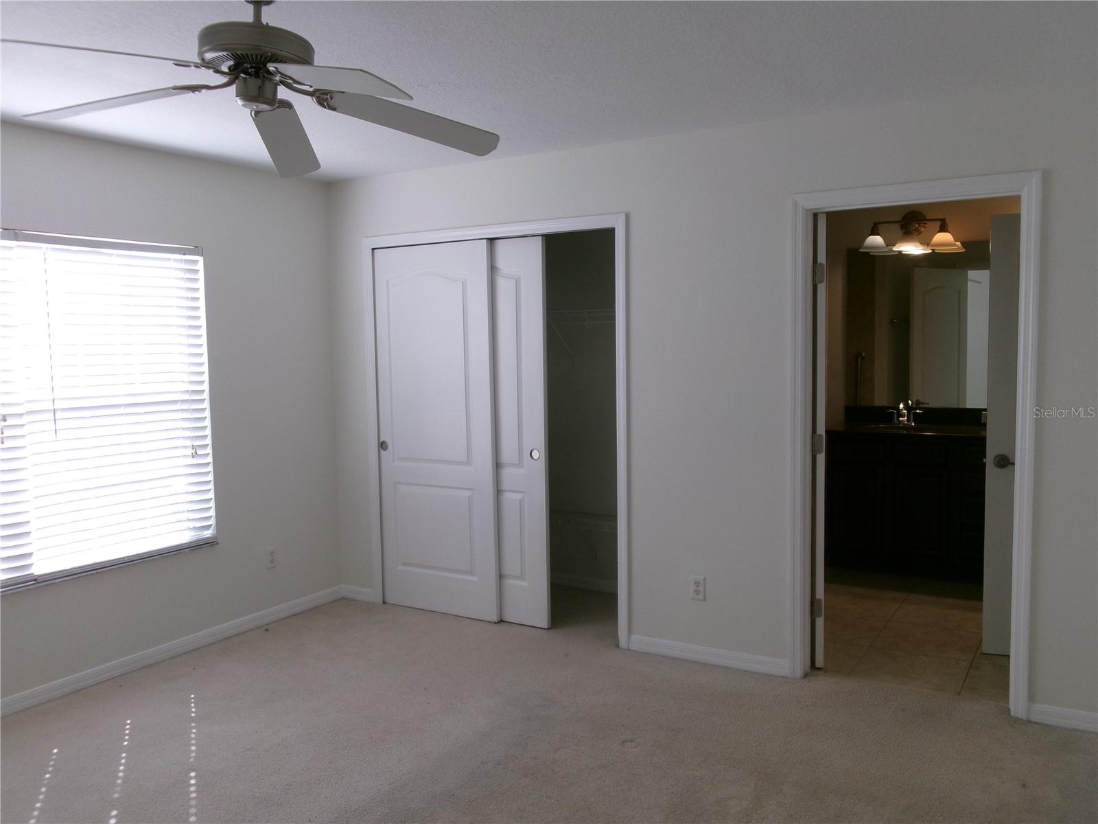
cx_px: 549
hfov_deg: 63.4
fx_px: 888
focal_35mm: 28
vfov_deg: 49.7
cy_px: 412
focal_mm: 5.1
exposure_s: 1/100
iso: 100
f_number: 3.9
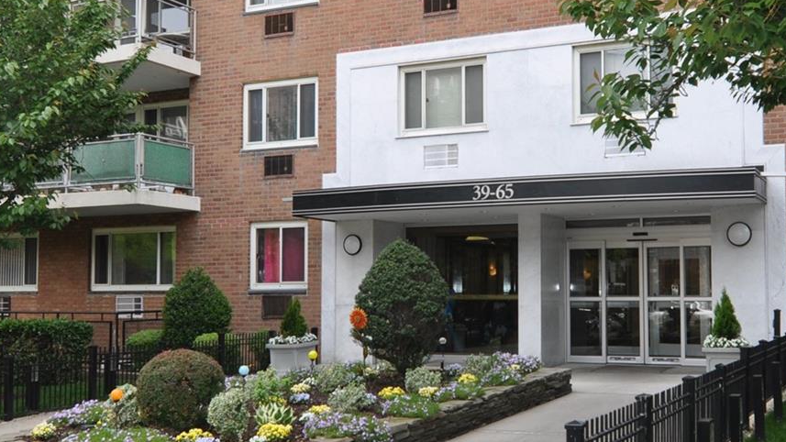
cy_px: 245
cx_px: 533
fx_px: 860
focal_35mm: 41
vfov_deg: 28.8
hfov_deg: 48.2
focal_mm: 11
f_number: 5.6
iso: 200
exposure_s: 1/200
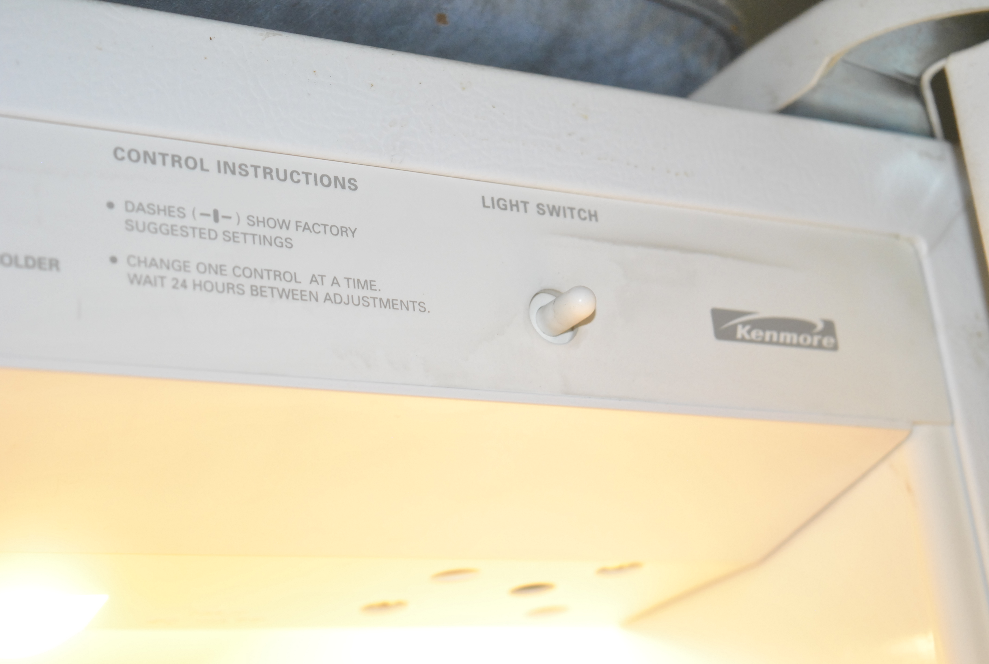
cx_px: 494
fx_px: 2065
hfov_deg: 26.9
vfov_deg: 18.3
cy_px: 332
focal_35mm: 75
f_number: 6.3
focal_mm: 50
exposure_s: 1/25
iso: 800
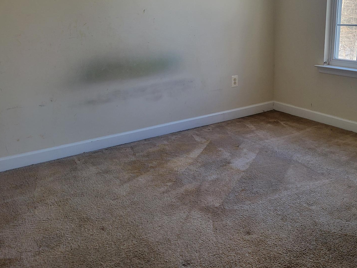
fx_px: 382
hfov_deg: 49.4
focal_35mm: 37
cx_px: 232
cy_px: 102
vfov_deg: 38.4
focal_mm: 5.4
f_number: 1.8
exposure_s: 1/120
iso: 125
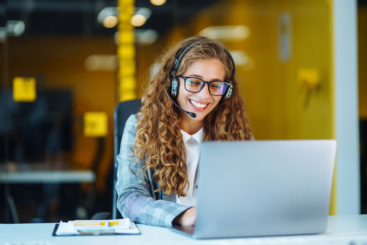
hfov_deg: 23.6
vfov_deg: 15.9
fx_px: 877
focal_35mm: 86
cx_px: 182
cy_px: 124
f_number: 1.4
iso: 200
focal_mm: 85
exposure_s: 1/640
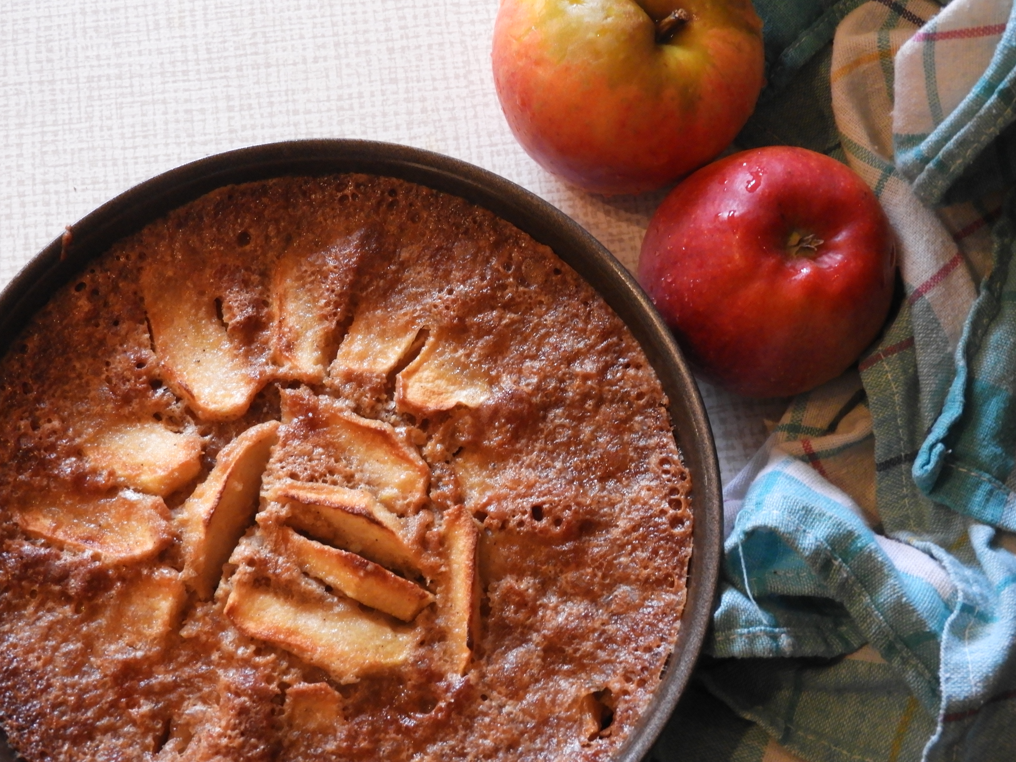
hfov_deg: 32.2
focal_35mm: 60
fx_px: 1761
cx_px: 508
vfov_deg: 24.4
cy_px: 381
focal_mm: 10.7
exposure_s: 1/8
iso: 640
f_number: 4.2
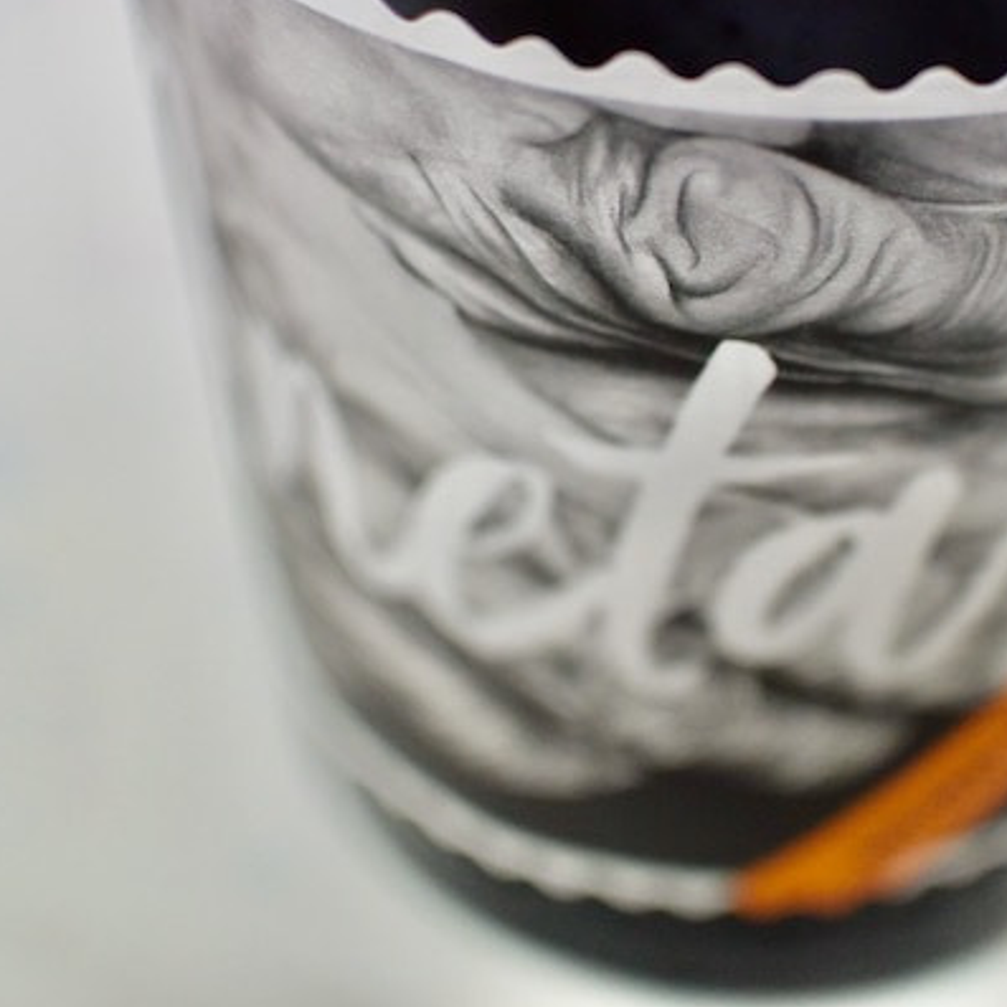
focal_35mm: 63
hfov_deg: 27.0
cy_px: 502
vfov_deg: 27.3
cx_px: 746
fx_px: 2073
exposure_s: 1/125
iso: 800
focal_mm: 18.5
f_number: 2
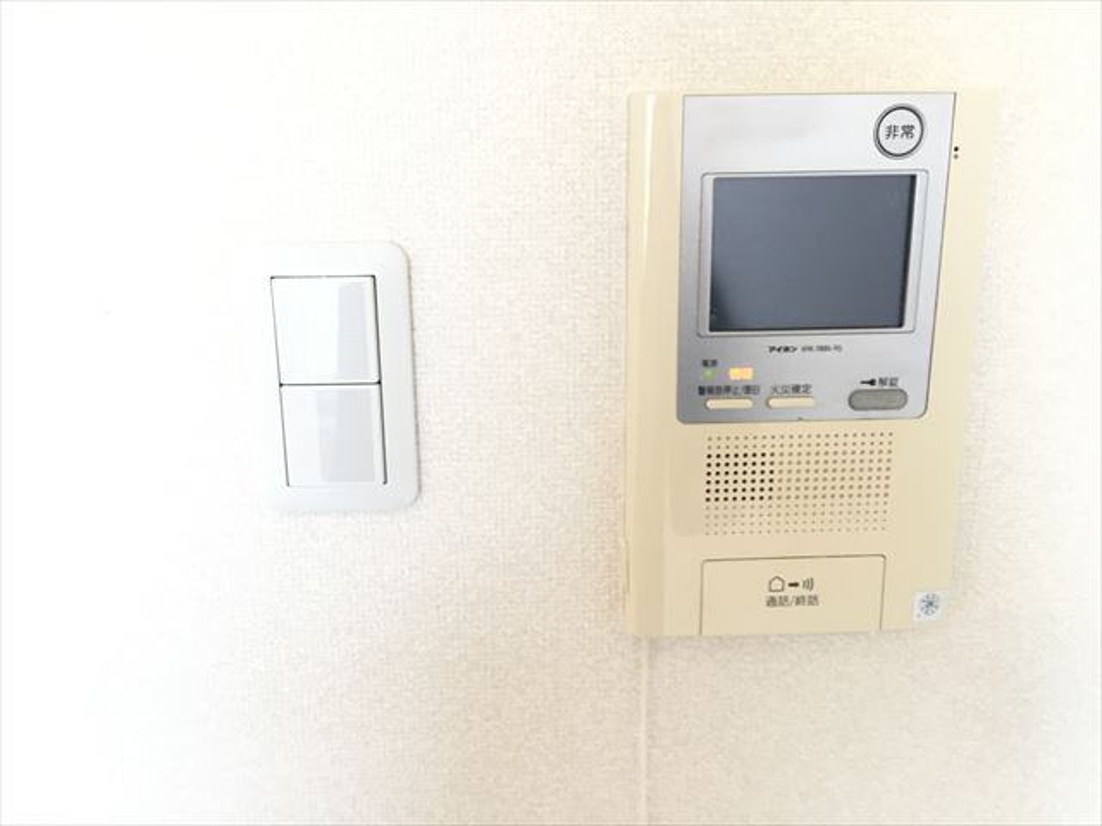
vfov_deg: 48.2
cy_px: 413
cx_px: 551
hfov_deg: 61.7
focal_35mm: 29
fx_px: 923
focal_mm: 4.15
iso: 40
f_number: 2.2
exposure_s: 1/30
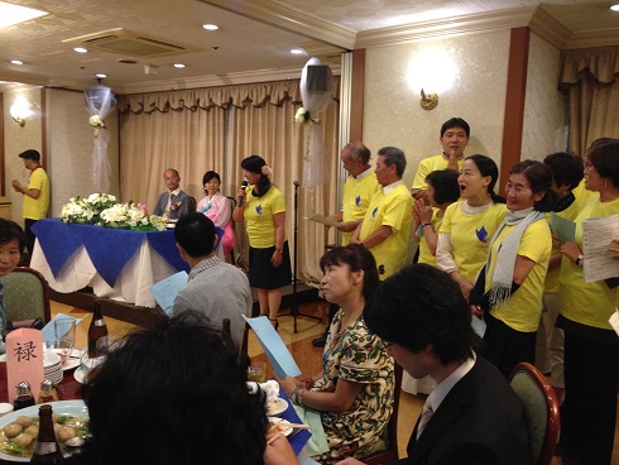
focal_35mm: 33
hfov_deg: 55.3
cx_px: 310
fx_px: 590
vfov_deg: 43.0
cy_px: 232
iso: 200
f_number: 2.4
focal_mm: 4.12
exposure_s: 1/20
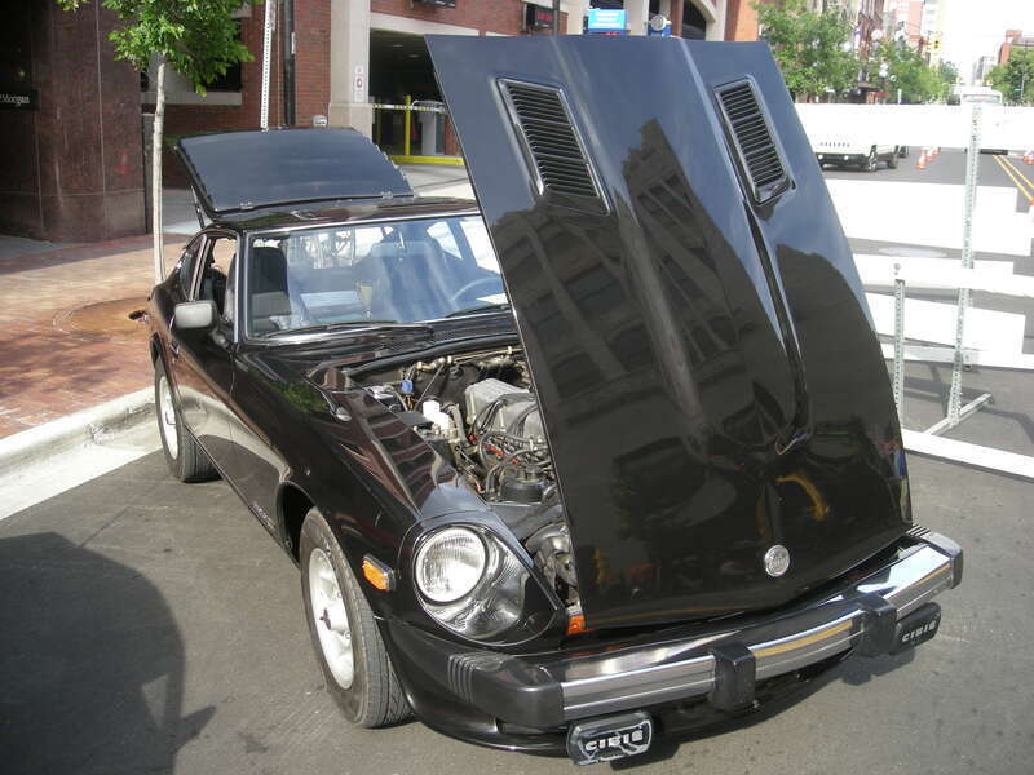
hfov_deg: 52.6
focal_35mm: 35
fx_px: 1045
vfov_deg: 40.7
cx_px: 517
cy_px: 388
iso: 50
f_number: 2.8
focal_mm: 5.7
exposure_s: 1/147
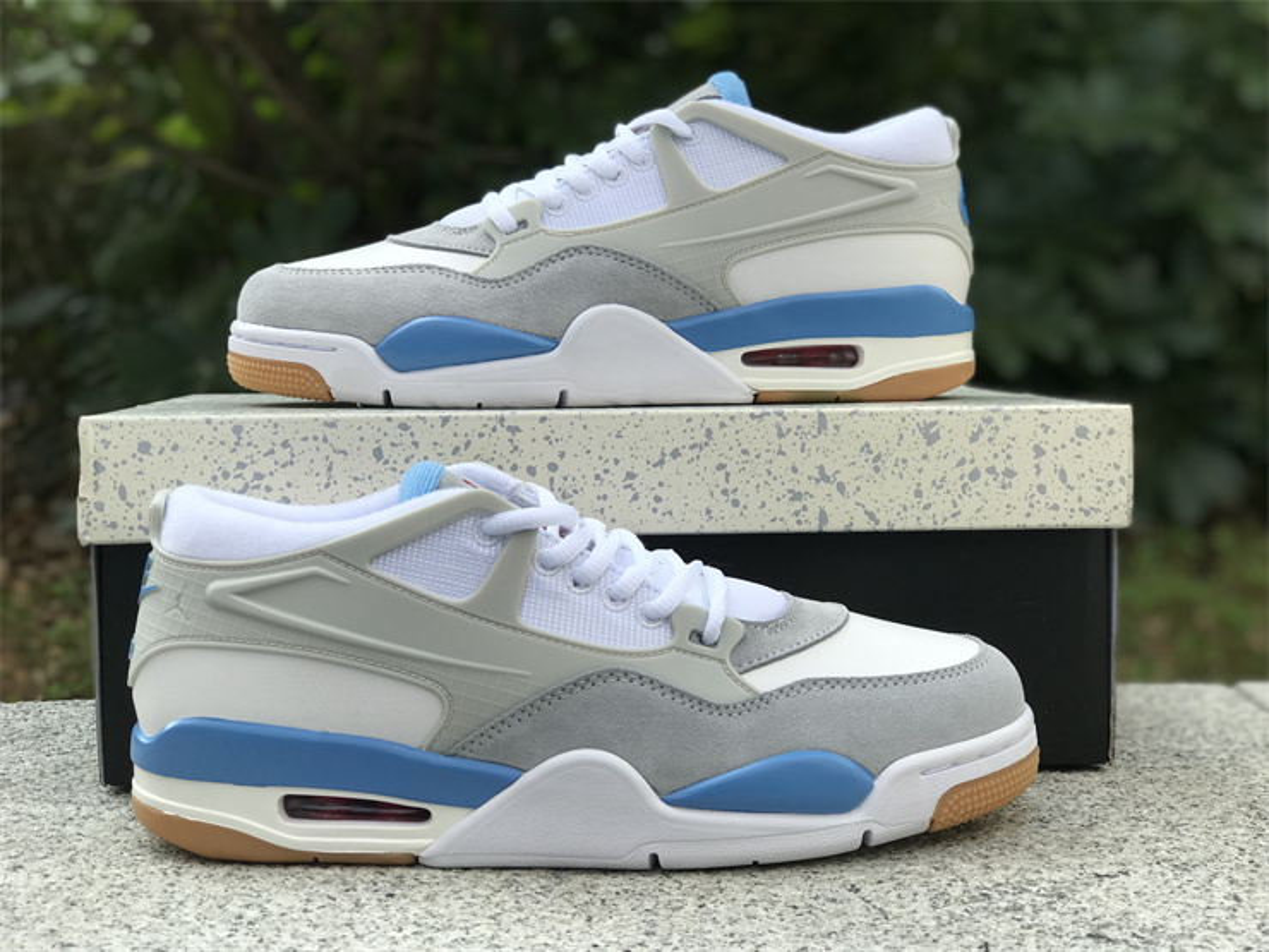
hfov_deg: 33.8
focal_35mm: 57
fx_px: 2090
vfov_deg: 25.7
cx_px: 634
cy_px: 476
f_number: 2.8
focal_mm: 6.6
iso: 20
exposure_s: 1/207
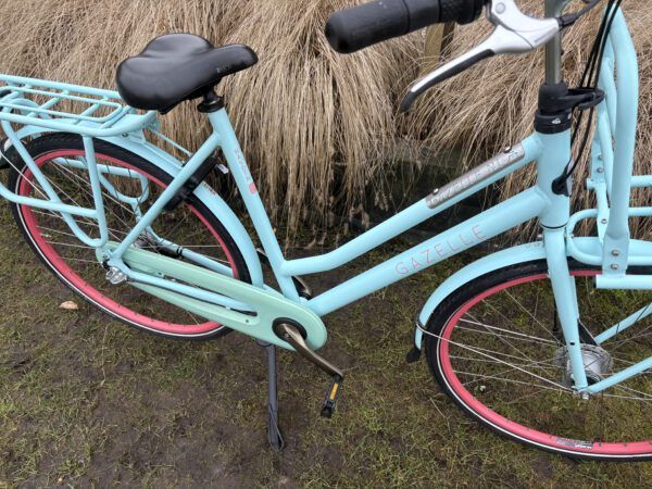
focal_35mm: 26
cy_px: 244
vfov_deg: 53.1
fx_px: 490
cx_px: 326
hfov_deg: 67.3
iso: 40
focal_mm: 5.96
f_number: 1.6
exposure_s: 1/182
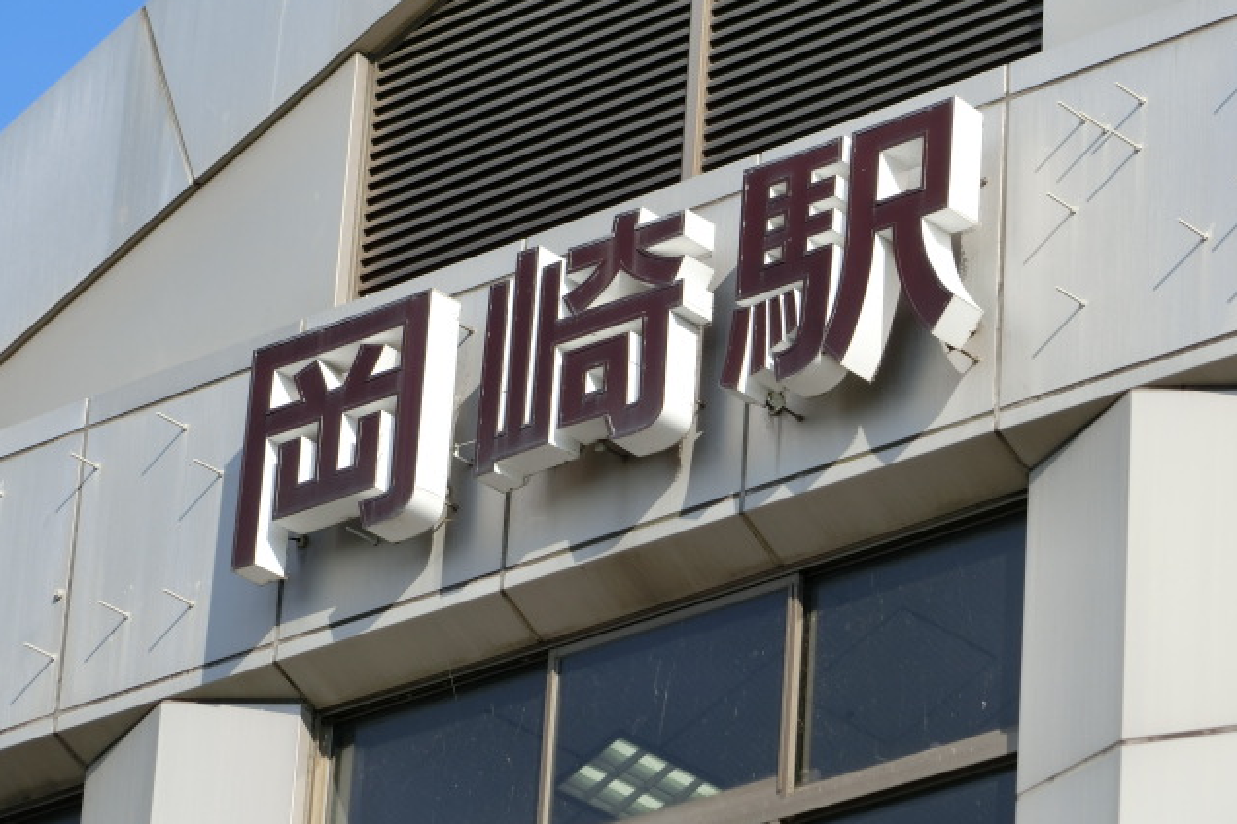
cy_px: 377
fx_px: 6872
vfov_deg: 6.9
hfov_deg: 10.3
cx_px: 618
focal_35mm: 200
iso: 80
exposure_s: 1/320
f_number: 5.9
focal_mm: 34
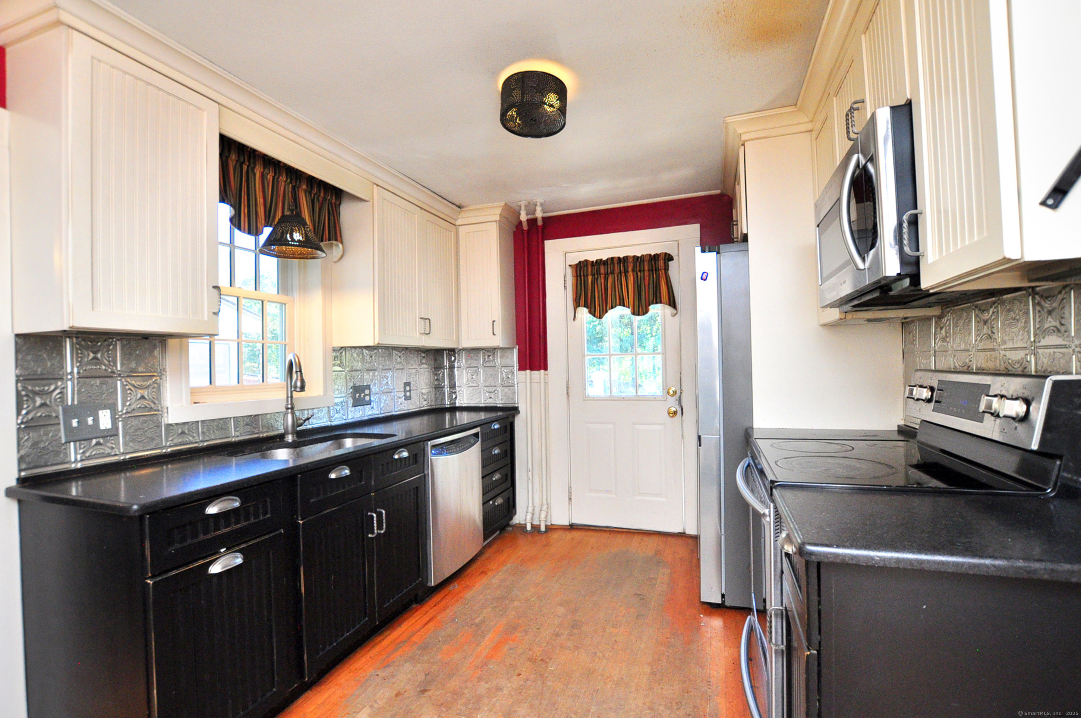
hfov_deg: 100.5
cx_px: 540
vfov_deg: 77.2
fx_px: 450
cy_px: 359
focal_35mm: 15
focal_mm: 10
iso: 1250
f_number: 4.5
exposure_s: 1/125
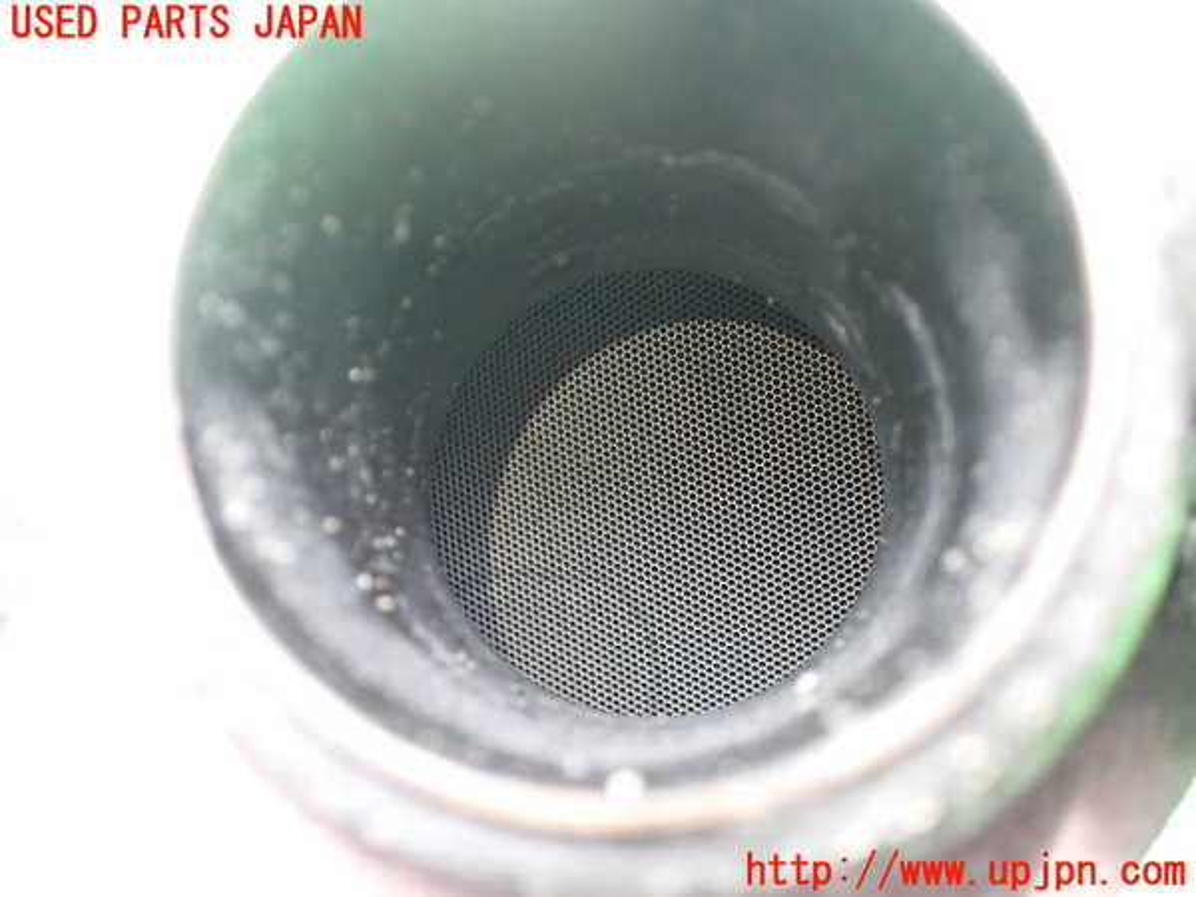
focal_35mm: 30
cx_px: 598
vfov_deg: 46.8
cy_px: 448
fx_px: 1037
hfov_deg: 60.0
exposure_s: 1/125
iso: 800
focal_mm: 5.4
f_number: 2.3
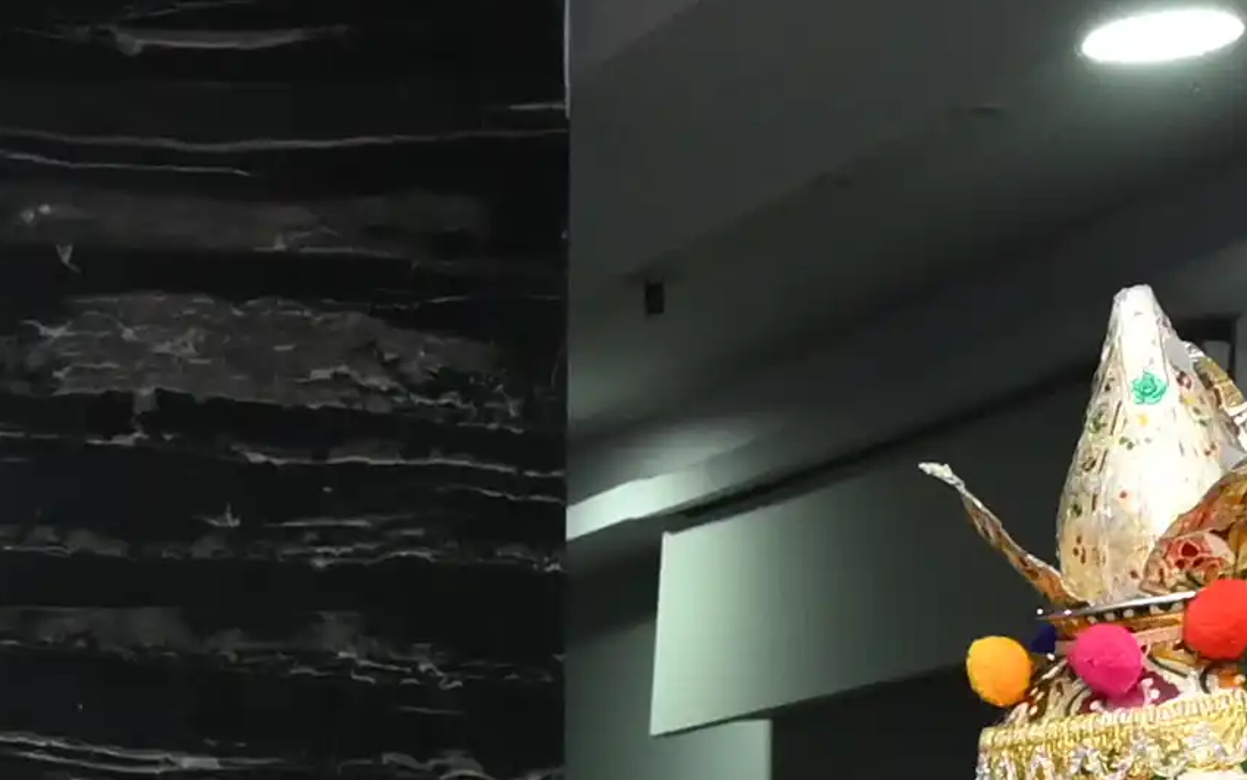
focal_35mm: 170
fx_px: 5779
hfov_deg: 11.6
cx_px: -837
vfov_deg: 7.3
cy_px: 1767
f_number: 9
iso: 1600
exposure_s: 1/125
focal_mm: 24
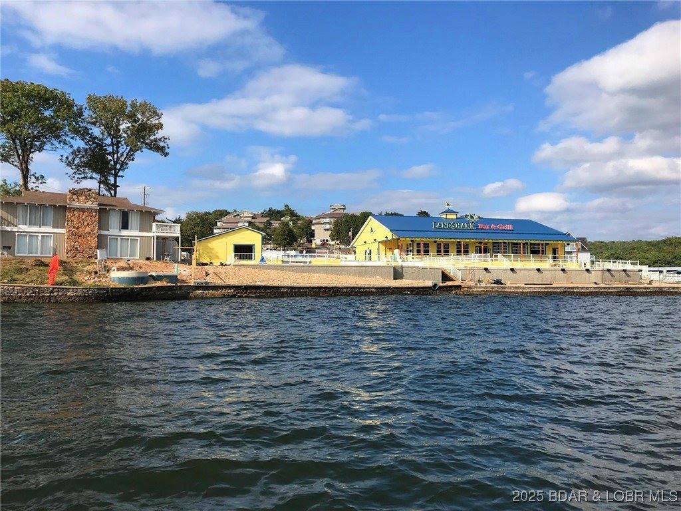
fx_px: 551
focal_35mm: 28
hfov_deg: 63.4
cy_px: 256
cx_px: 340
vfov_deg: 49.7
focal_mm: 3.99
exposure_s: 1/2740
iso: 20
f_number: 1.8
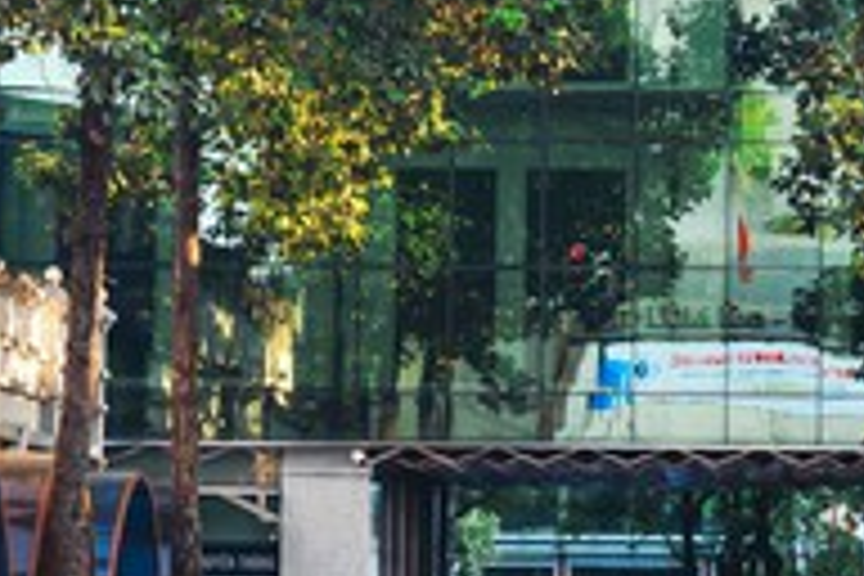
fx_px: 4036
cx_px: 585
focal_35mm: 168
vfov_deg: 8.2
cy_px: 189
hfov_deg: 12.2
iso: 160
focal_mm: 38.5
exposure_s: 1/200
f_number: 4
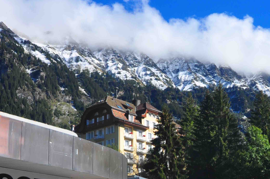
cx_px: 216
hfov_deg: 31.6
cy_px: 166
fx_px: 464
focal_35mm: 62
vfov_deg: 21.3
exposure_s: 1/160
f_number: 14
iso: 200
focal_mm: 20
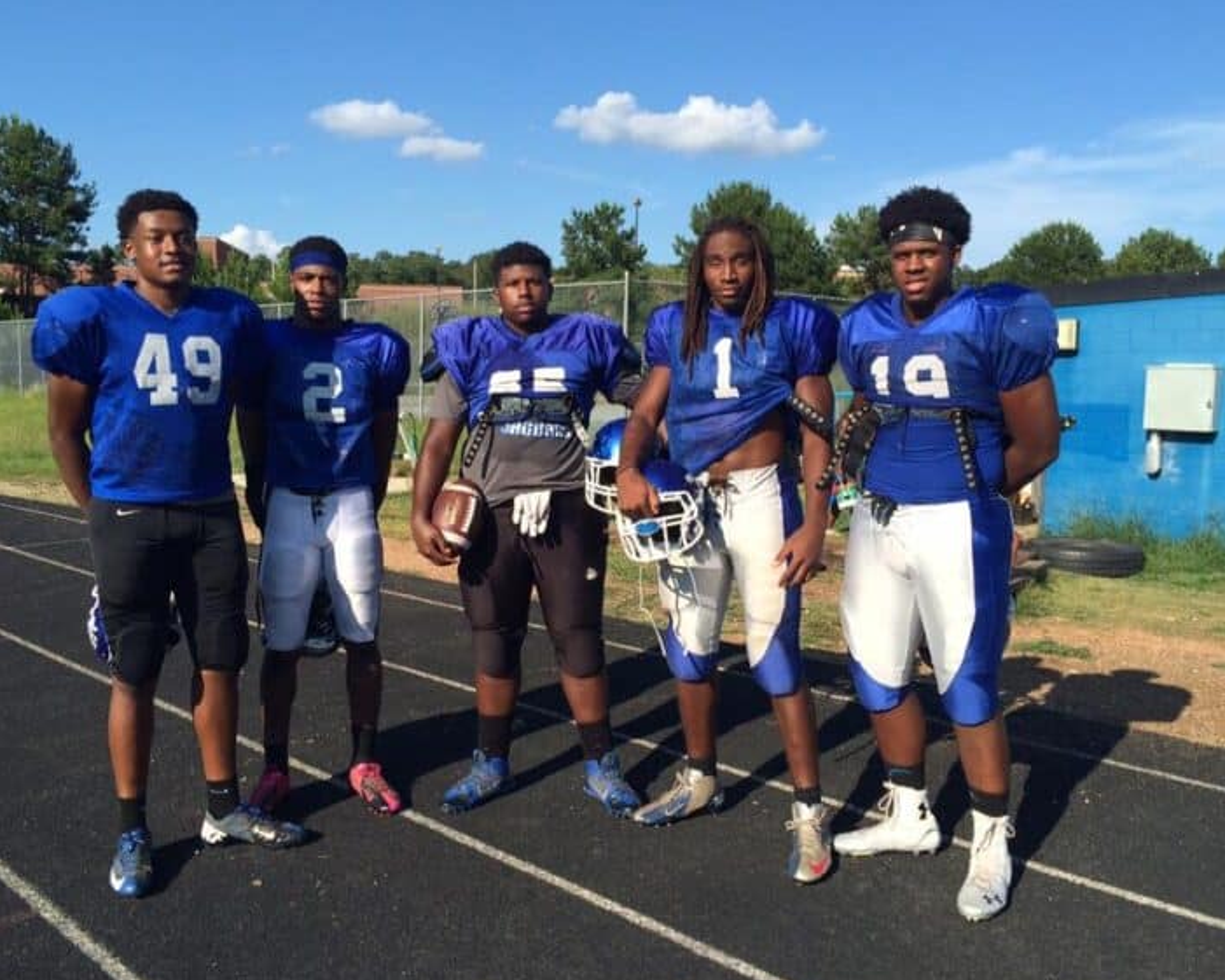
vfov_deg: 47.1
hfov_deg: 57.1
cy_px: 496
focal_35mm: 31
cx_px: 584
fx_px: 1124
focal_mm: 4.15
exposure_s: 1/1709
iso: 32
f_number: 2.2
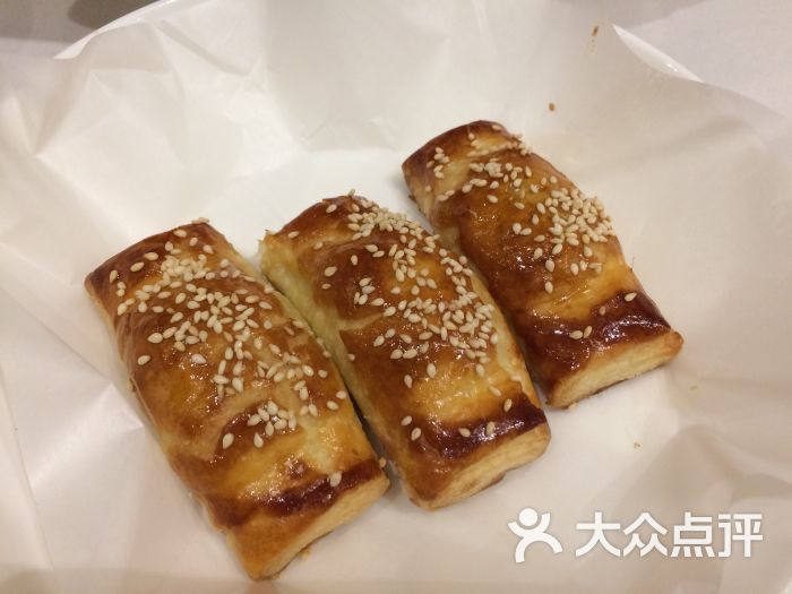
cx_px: 396
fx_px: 664
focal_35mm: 29
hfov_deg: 61.7
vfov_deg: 48.2
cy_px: 297
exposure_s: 1/33
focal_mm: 4.15
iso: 80
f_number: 2.2
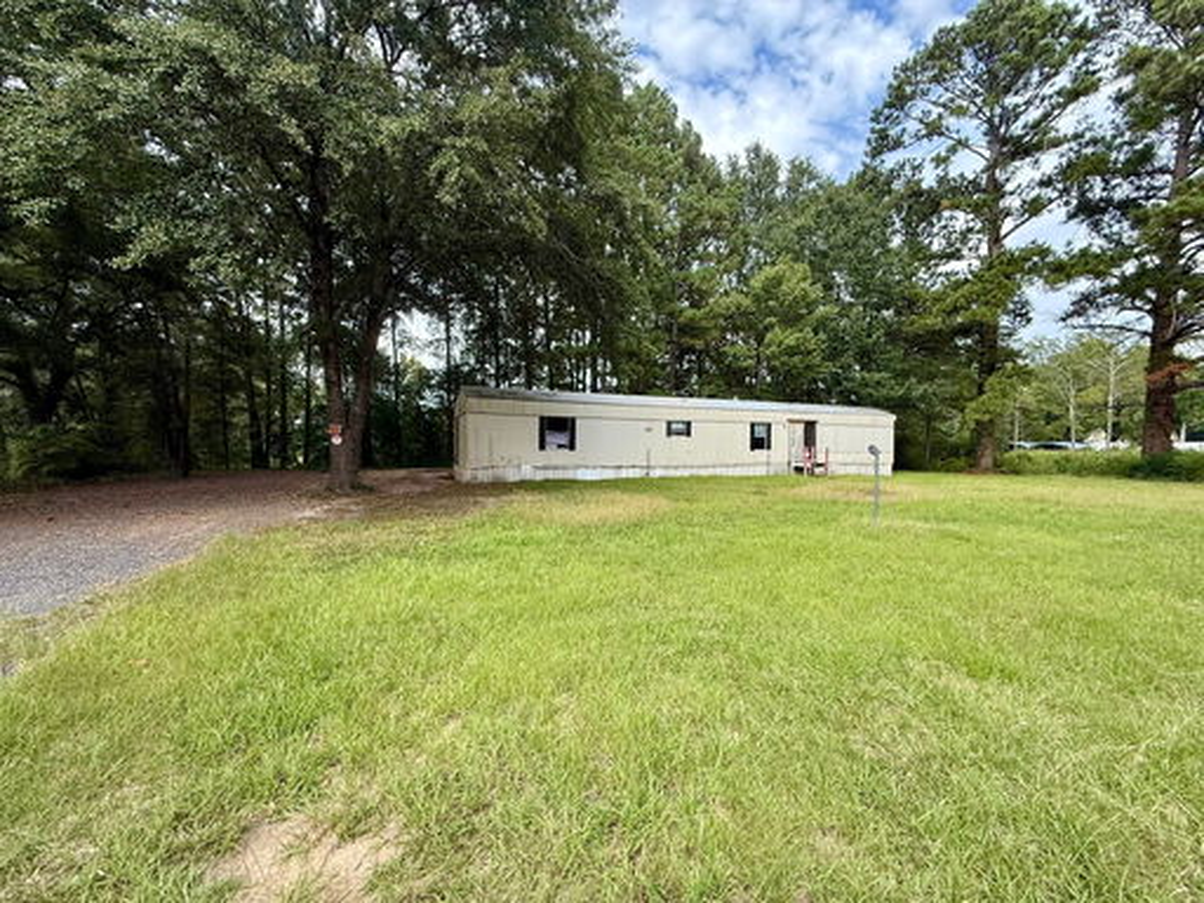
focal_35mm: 14
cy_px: 452
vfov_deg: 85.7
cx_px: 602
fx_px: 487
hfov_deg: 102.1
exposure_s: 1/419
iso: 64
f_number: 2.2
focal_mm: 2.22
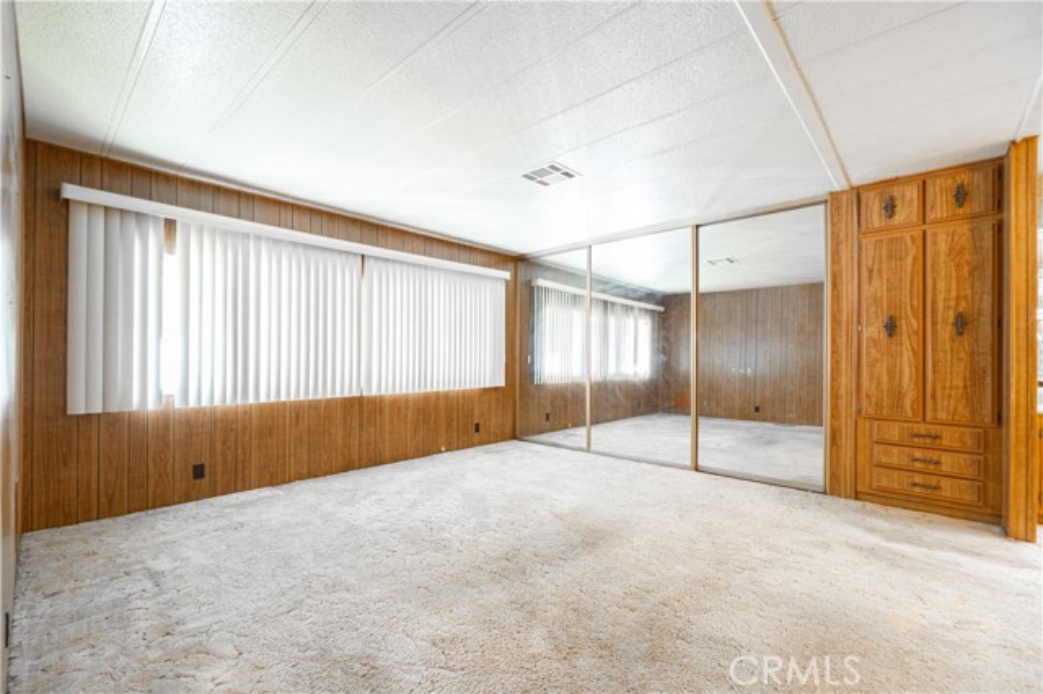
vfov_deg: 77.3
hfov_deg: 100.4
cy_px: 347
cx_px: 522
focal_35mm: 15
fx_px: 434
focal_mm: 10
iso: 640
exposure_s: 1/2
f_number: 7.1
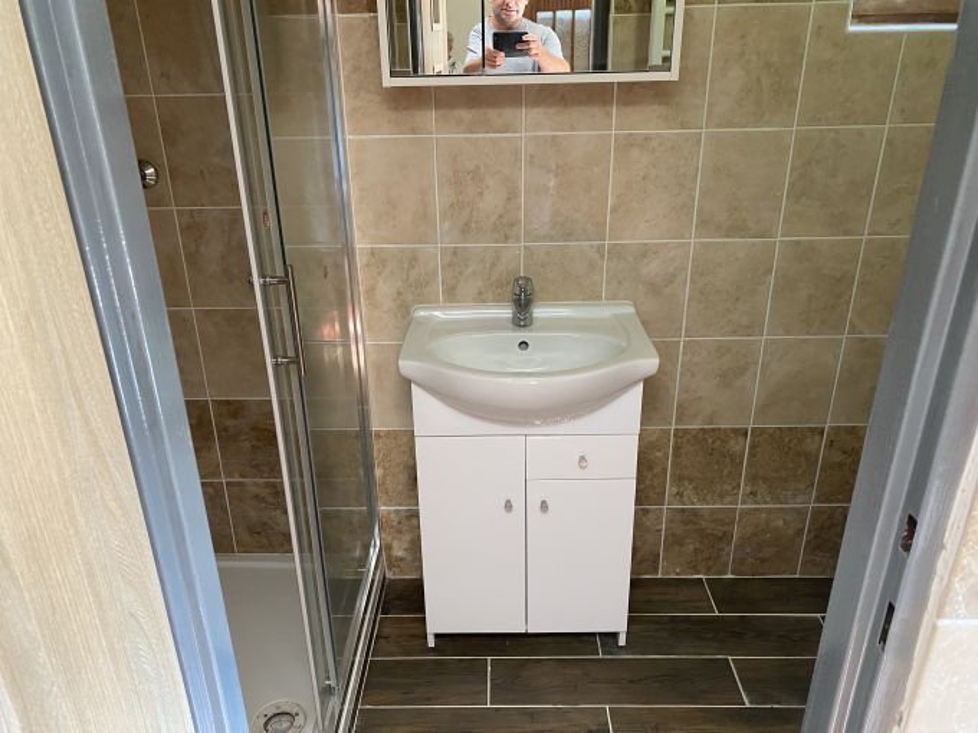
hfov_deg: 67.3
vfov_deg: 53.1
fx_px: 735
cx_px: 489
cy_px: 366
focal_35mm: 26
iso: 160
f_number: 1.8
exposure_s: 1/60
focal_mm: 4.25
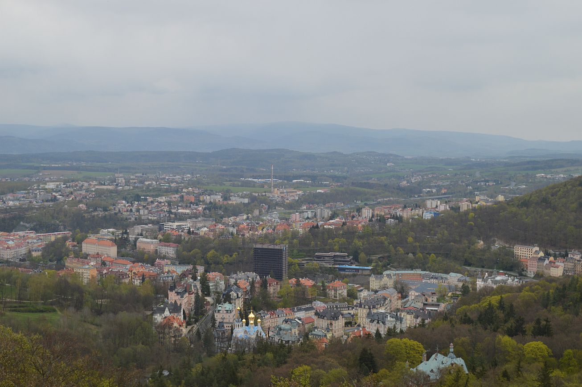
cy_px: 194
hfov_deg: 41.2
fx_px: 775
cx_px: 291
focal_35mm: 48
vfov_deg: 28.0
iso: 200
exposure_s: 1/320
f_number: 9
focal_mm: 32
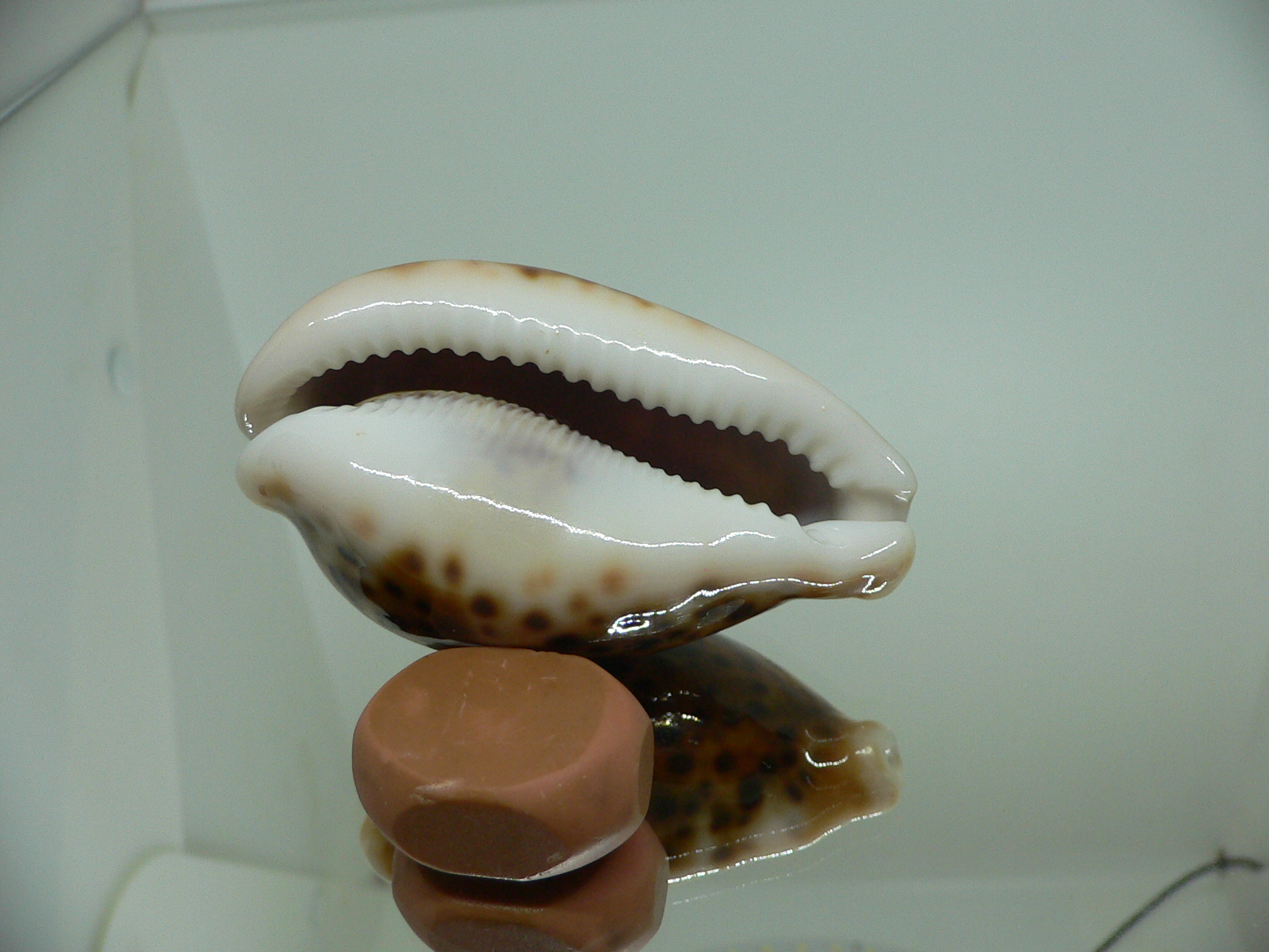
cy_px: 476
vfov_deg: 40.7
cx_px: 634
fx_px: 1283
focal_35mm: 35
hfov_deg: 52.6
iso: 100
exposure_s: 1/60
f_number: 2.8
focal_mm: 4.6
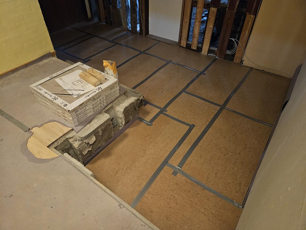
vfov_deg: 58.9
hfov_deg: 73.9
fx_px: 203
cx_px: 153
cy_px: 115
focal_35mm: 23
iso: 800
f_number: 1.8
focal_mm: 5.4
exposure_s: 1/25
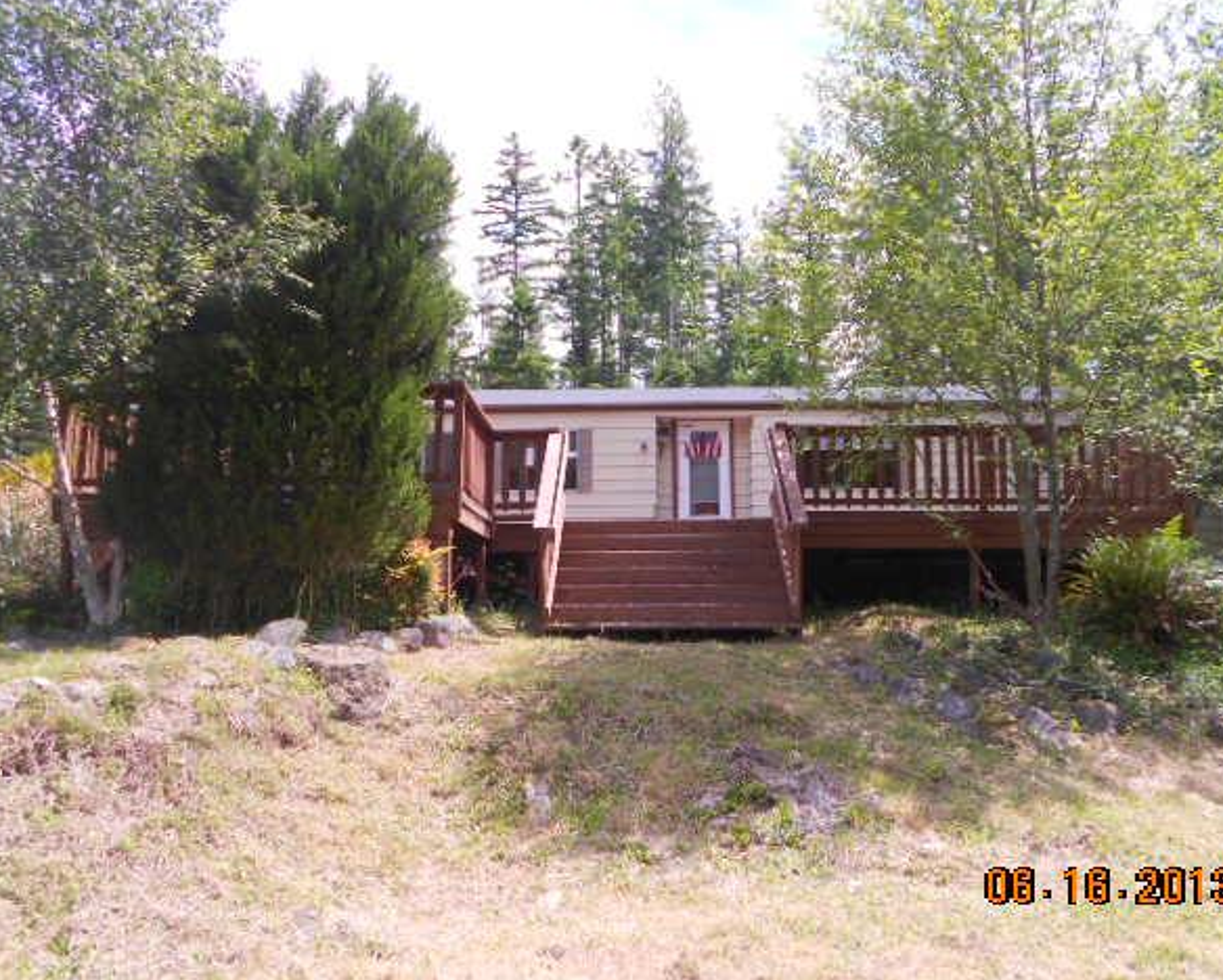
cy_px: 482
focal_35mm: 31
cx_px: 649
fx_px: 1123
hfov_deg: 57.1
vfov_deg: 47.2
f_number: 3.4
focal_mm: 5.1
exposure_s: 1/320
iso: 80
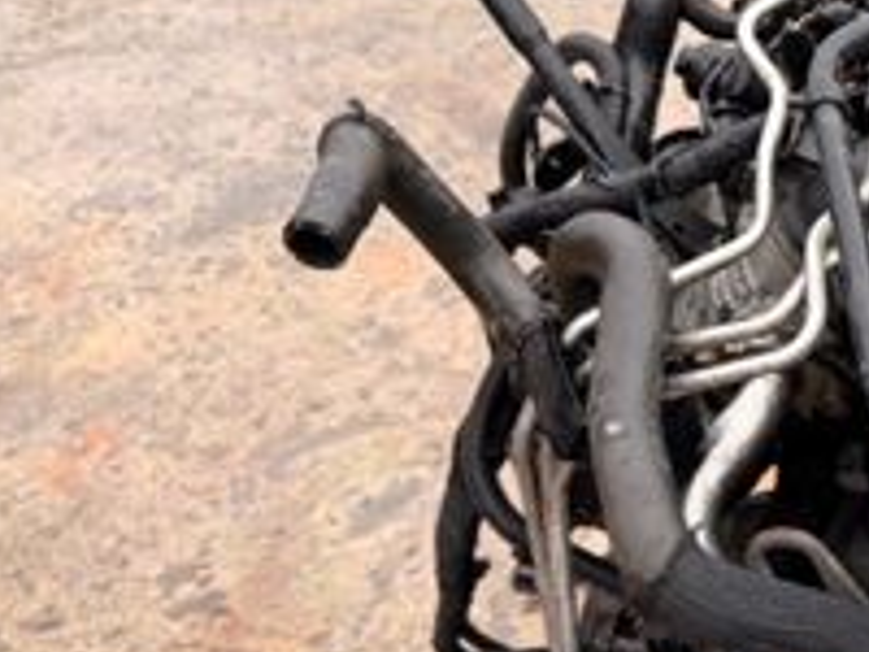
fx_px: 1807
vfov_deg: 20.4
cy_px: 296
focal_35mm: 72
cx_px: 1182
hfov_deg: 23.4
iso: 64
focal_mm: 6.76
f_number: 1.78
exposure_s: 1/200
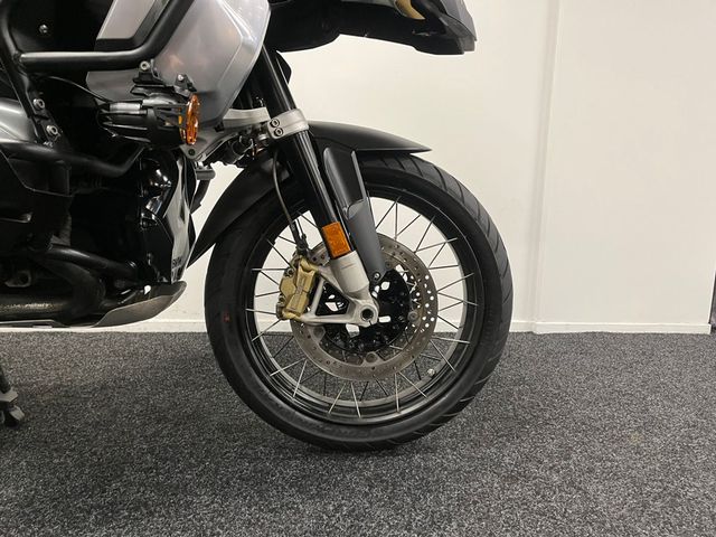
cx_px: 358
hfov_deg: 67.3
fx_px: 538
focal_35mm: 26
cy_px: 268
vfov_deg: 53.1
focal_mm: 5.1
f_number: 1.6
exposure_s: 1/50
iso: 160
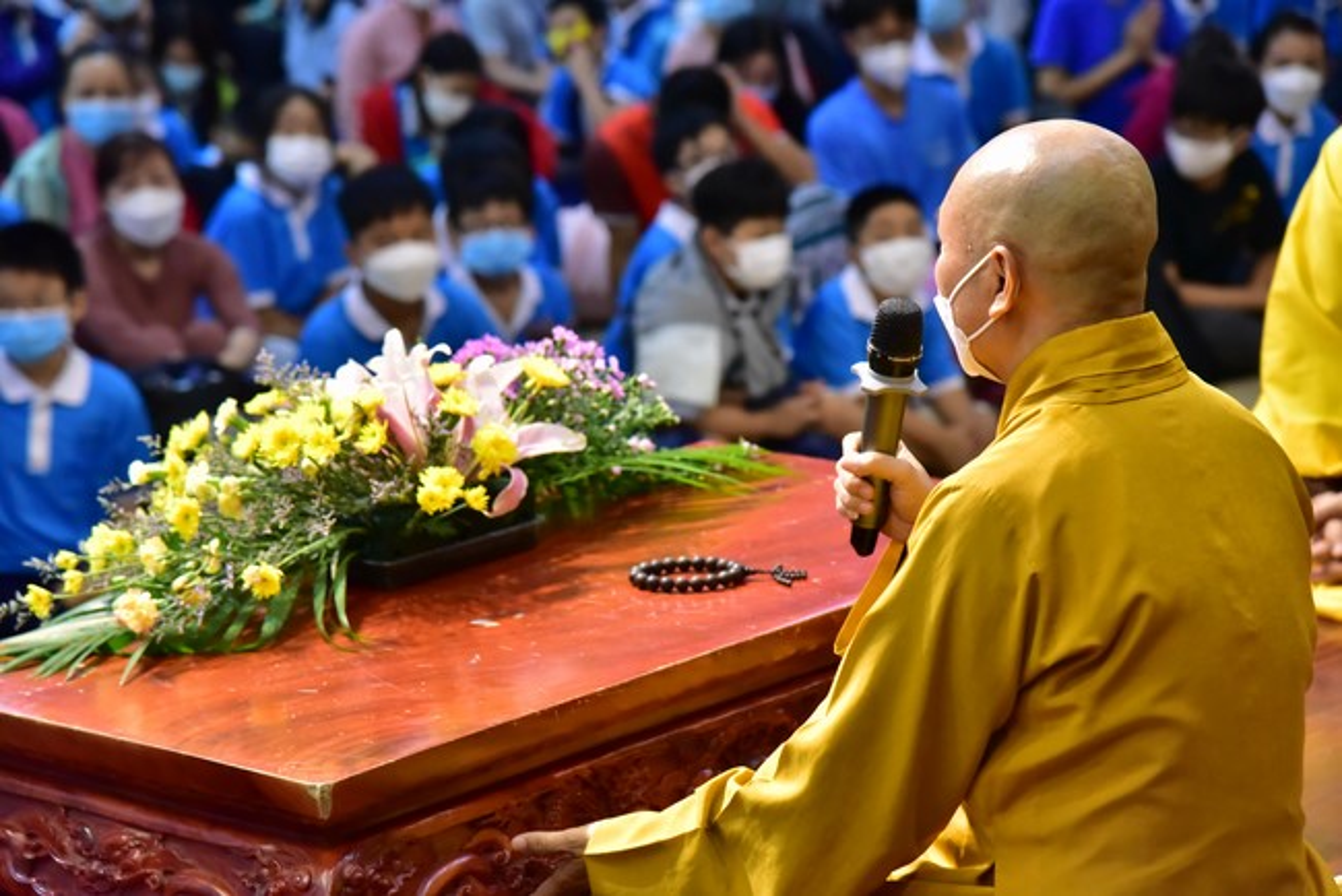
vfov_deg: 11.4
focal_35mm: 120
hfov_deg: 17.1
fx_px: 4475
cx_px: 671
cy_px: 448
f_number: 5
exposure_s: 1/160
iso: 5000
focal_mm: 120
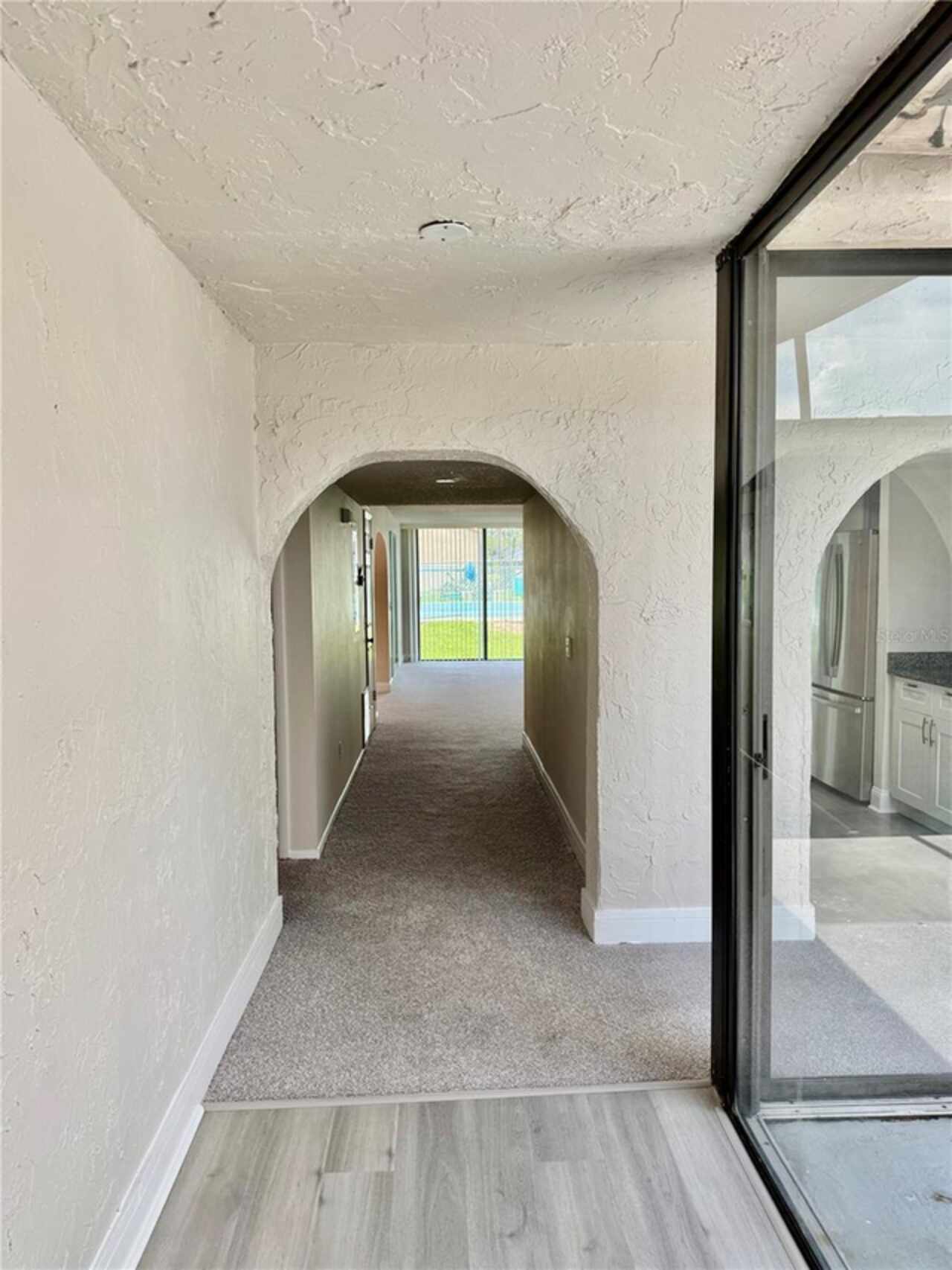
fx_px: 880
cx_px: 476
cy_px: 635
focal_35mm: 24
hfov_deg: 56.8
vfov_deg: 71.6
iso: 80
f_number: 1.78
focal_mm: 6.76
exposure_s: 1/491
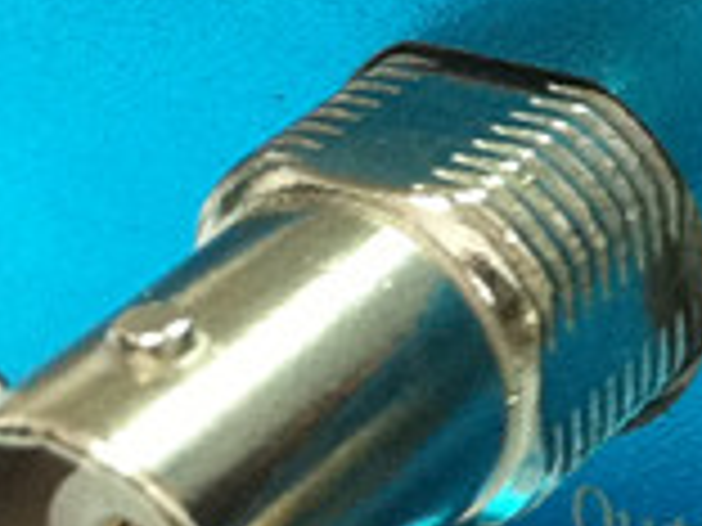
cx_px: 1148
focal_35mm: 179
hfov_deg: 10.5
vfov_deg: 8.2
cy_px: -20
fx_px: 3630
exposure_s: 1/17
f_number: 2.8
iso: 200
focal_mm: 3.85
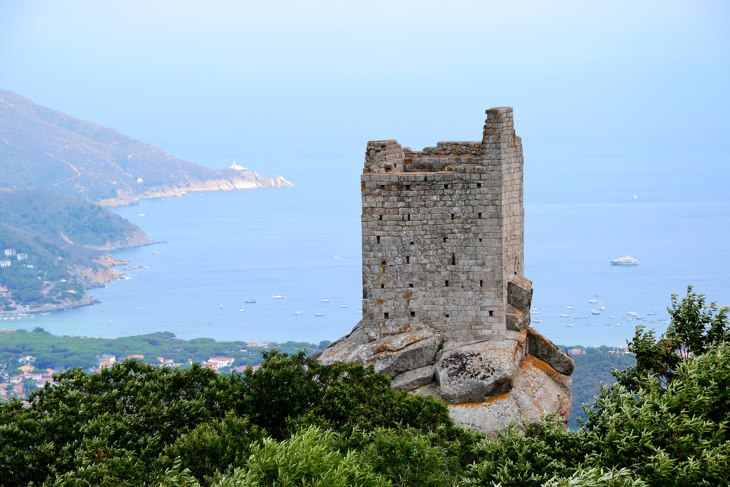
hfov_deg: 13.0
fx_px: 3194
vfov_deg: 8.7
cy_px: 244
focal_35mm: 158
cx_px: 365
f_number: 11
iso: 400
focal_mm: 105
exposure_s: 1/400
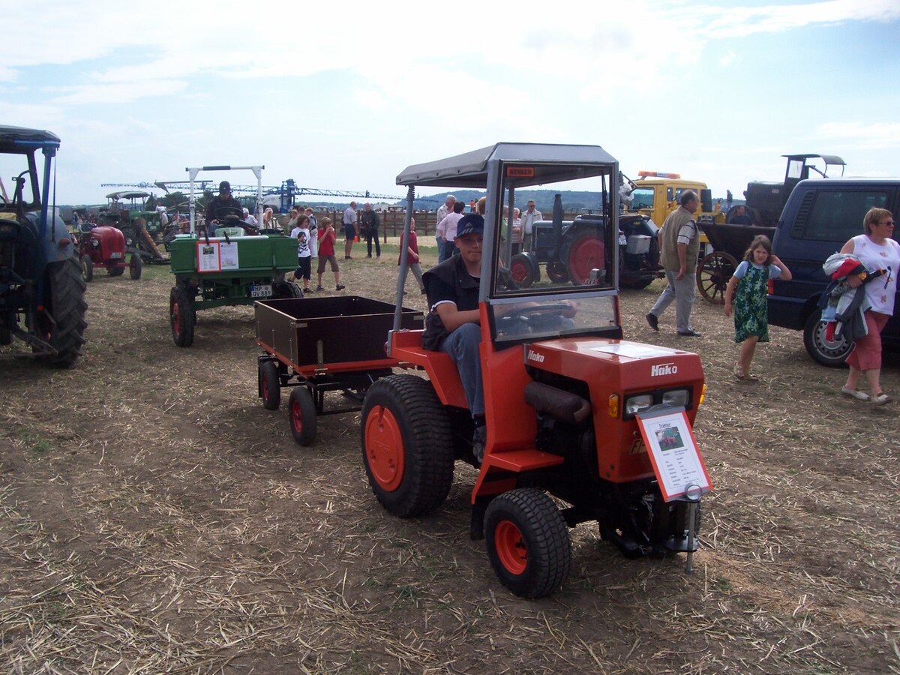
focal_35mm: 34
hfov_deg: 54.0
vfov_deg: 41.8
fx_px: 884
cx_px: 450
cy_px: 338
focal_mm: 5.6
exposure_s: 1/556
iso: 80
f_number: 5.1
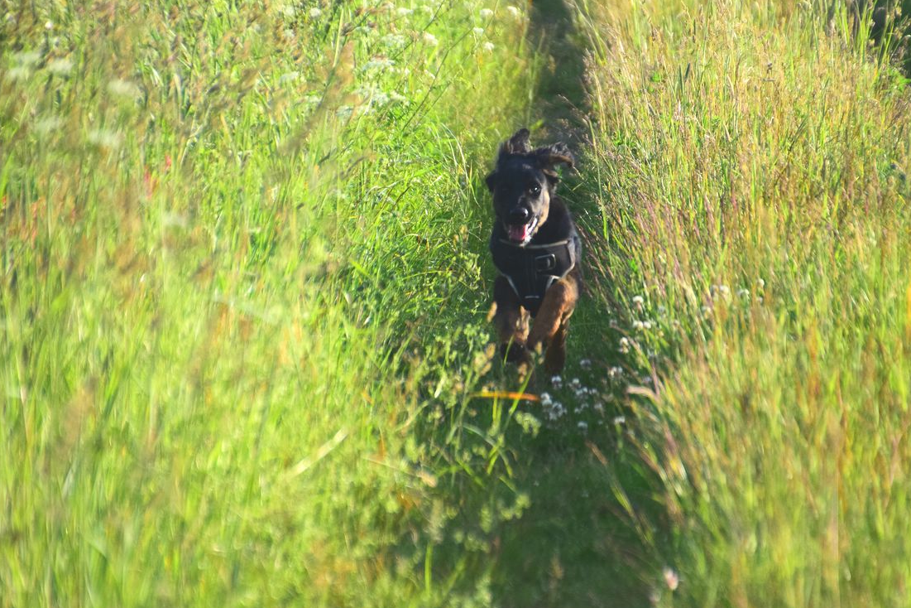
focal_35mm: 552
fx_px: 13968
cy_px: 199
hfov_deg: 3.7
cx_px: 547
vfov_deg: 2.5
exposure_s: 1/1600
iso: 1000
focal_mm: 270
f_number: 7.1
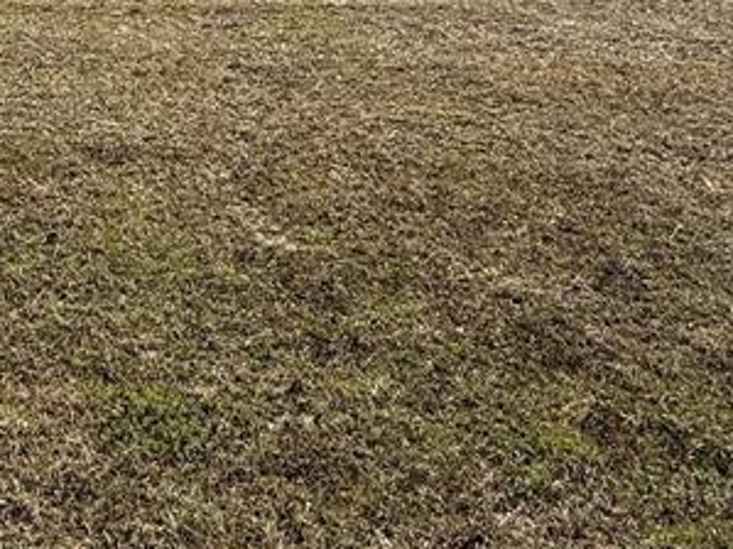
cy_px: -260
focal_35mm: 48
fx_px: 1016
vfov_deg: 24.2
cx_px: 29
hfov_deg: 36.4
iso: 50
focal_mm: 2.22
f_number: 2.2
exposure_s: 1/2841
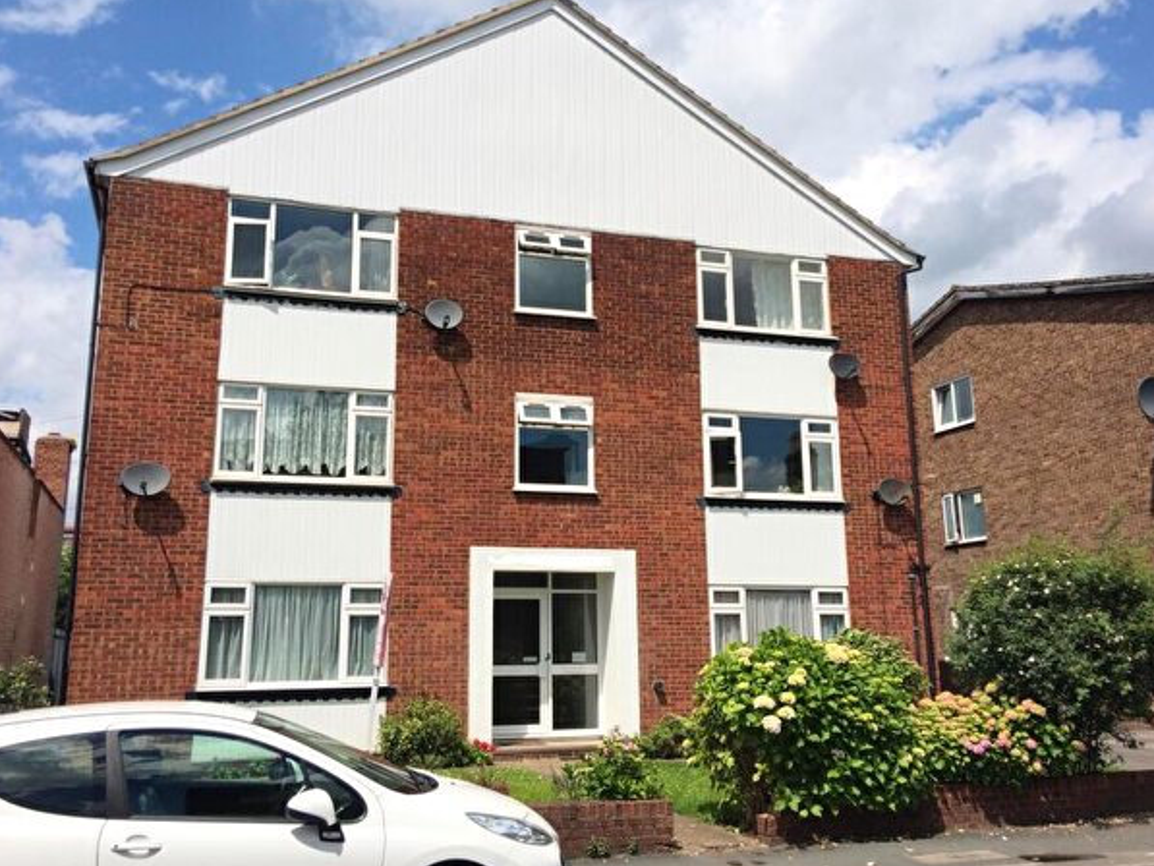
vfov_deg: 41.8
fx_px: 1134
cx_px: 568
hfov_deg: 53.9
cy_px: 405
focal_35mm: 34
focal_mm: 4.15
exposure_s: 1/2740
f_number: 2.2
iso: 32
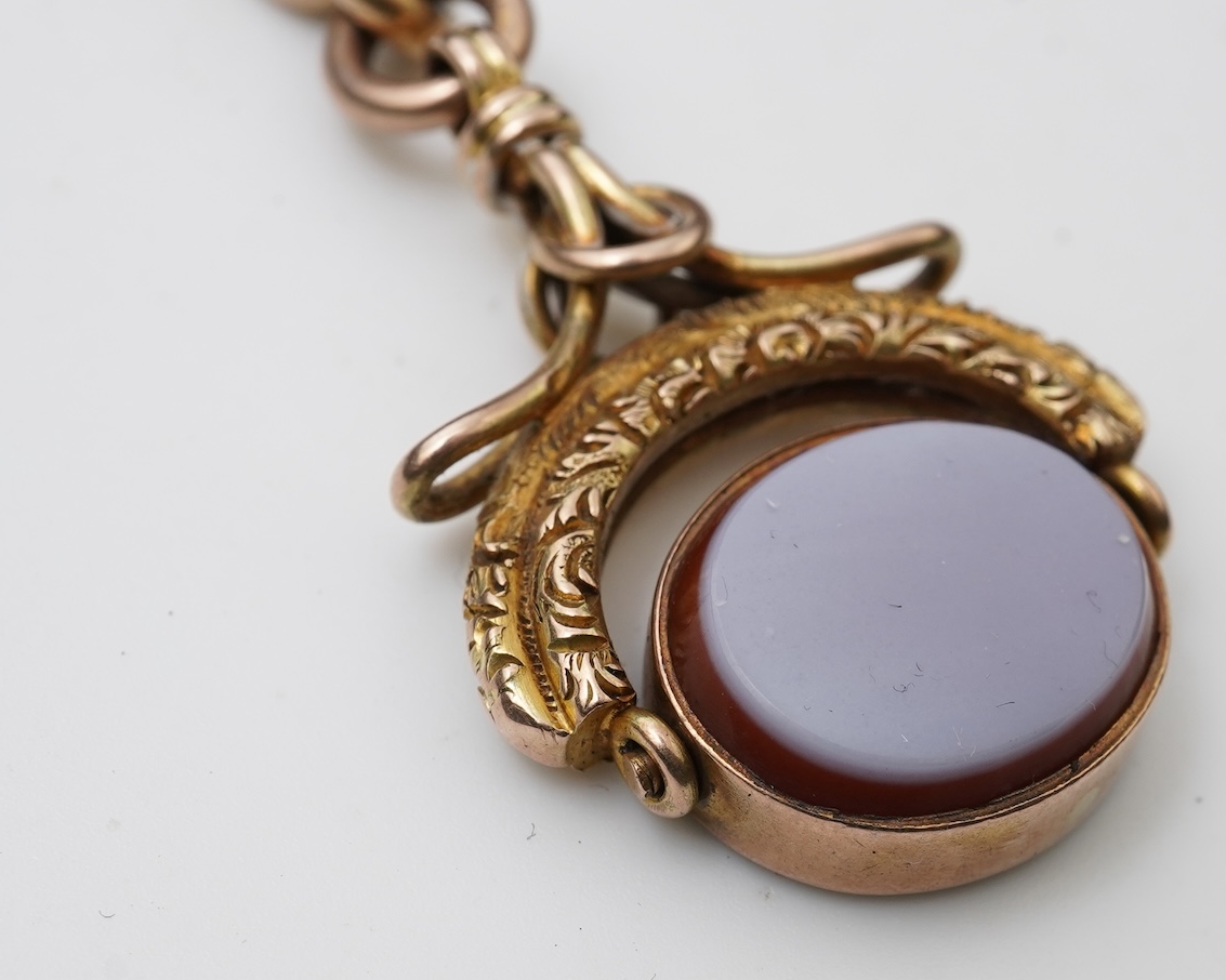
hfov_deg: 36.6
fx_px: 1850
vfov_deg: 29.7
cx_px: 657
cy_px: 492
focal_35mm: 51
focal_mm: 30
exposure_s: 1/125
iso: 400
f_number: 18
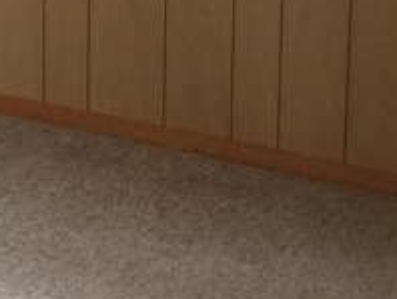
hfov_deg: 10.5
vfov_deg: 8.6
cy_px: -213
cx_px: -491
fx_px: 1918
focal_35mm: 167
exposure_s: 1/60
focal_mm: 6.3
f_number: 1.7
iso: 1600
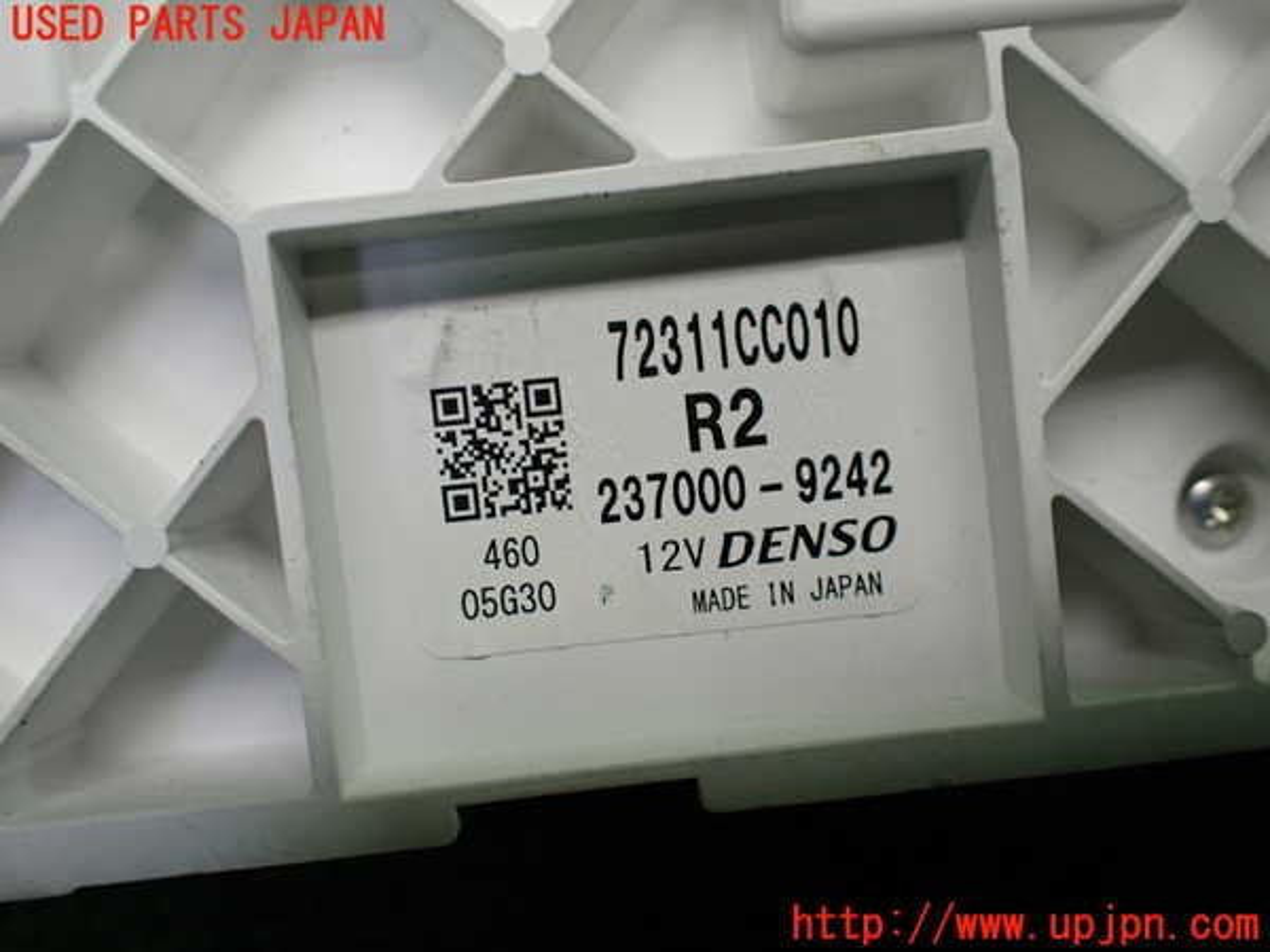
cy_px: 476
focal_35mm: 30
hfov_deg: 60.0
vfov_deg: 46.8
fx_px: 1101
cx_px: 635
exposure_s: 1/125
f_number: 2.3
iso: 200
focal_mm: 5.4
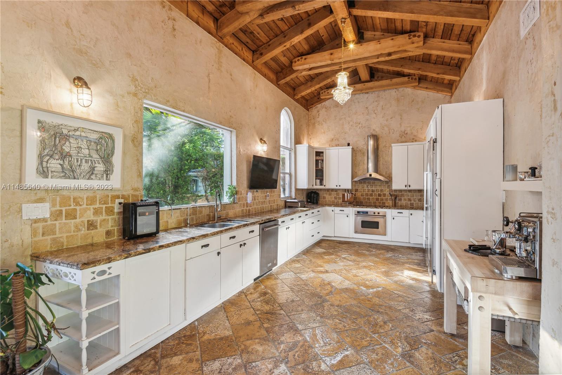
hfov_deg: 93.3
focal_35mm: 17
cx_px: 281
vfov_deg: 70.5
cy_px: 188
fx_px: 265
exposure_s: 1/25
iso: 250
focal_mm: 17
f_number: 8
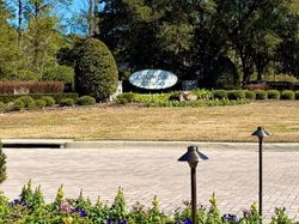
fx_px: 414
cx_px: 97
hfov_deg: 39.2
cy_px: 59
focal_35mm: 48
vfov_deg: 29.8
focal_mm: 6.76
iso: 80
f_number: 1.78
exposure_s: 1/4167
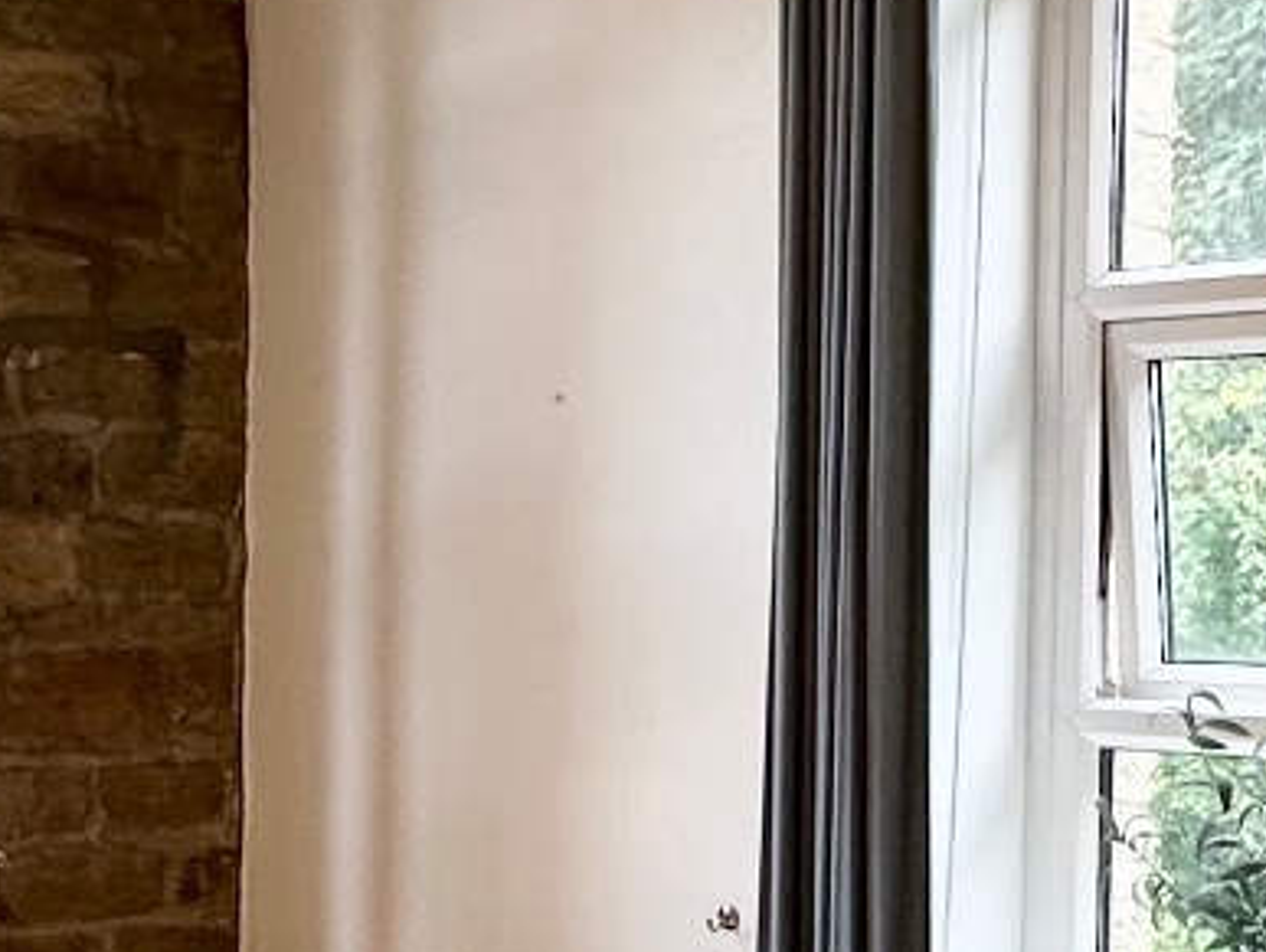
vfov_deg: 19.8
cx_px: 268
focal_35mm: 74
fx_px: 2709
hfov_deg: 25.9
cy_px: 736
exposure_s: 1/50
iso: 160
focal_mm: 2.22
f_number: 2.2
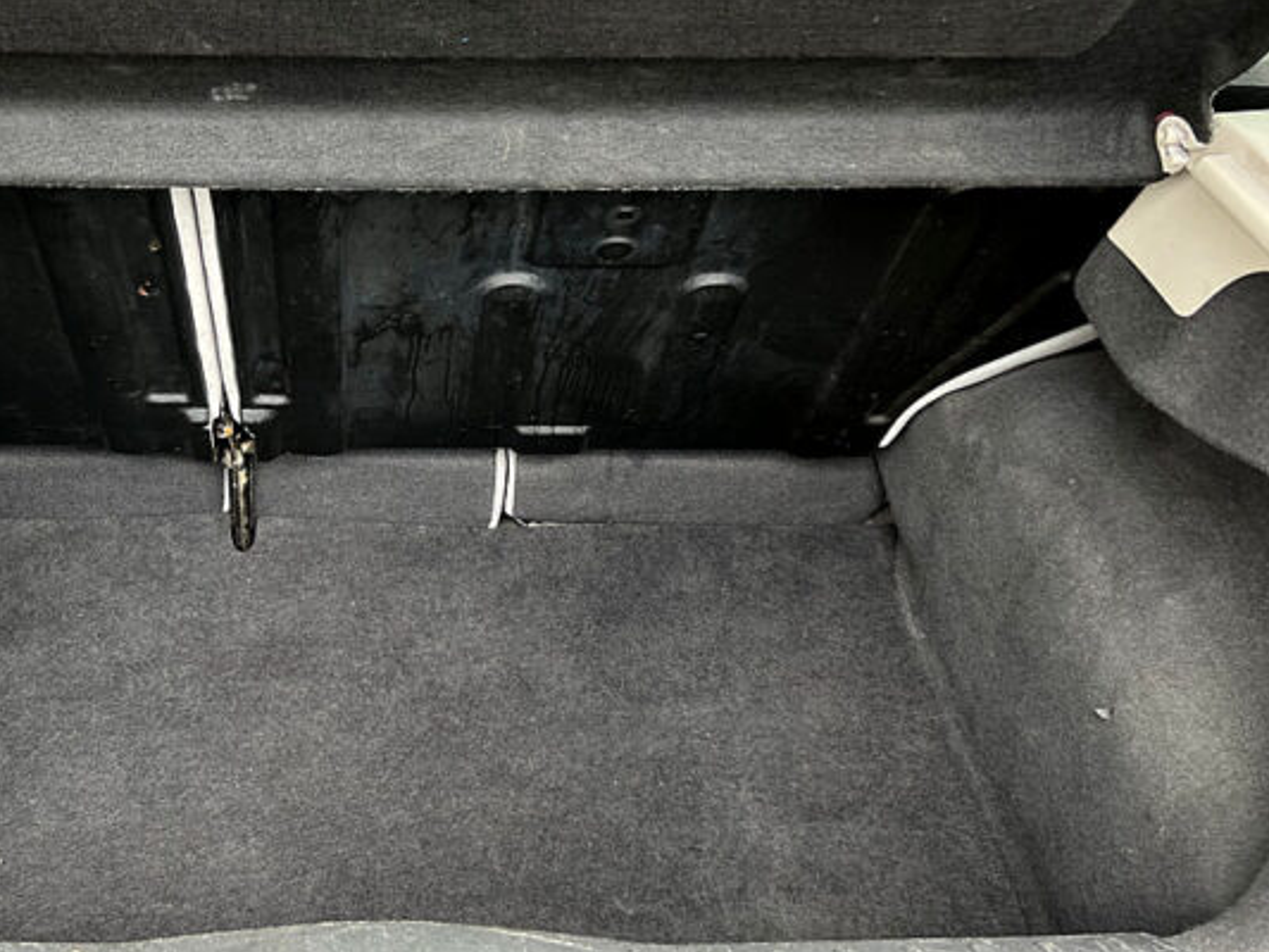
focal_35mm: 39
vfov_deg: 36.8
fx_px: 1430
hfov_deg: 46.9
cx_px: 393
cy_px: 419
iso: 100
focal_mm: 5.7
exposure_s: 1/121
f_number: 1.5
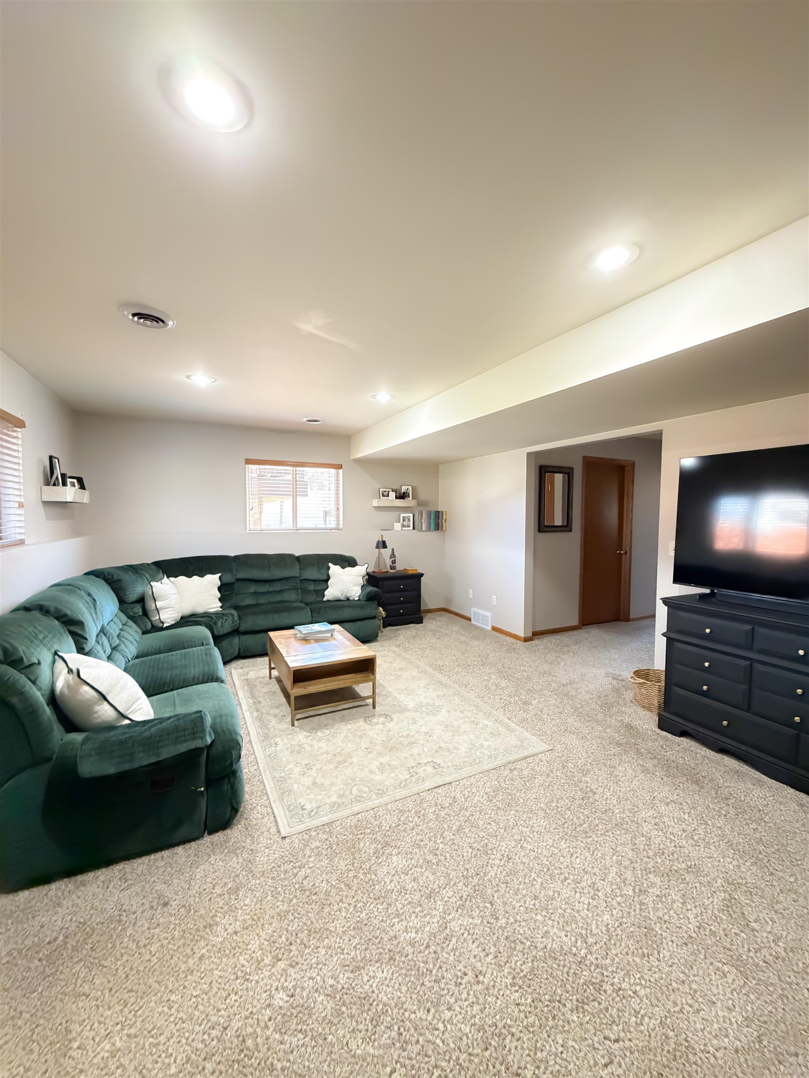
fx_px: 436
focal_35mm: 14
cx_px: 404
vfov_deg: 102.1
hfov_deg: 85.7
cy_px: 539
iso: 1000
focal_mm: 2.22
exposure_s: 1/60
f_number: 2.2
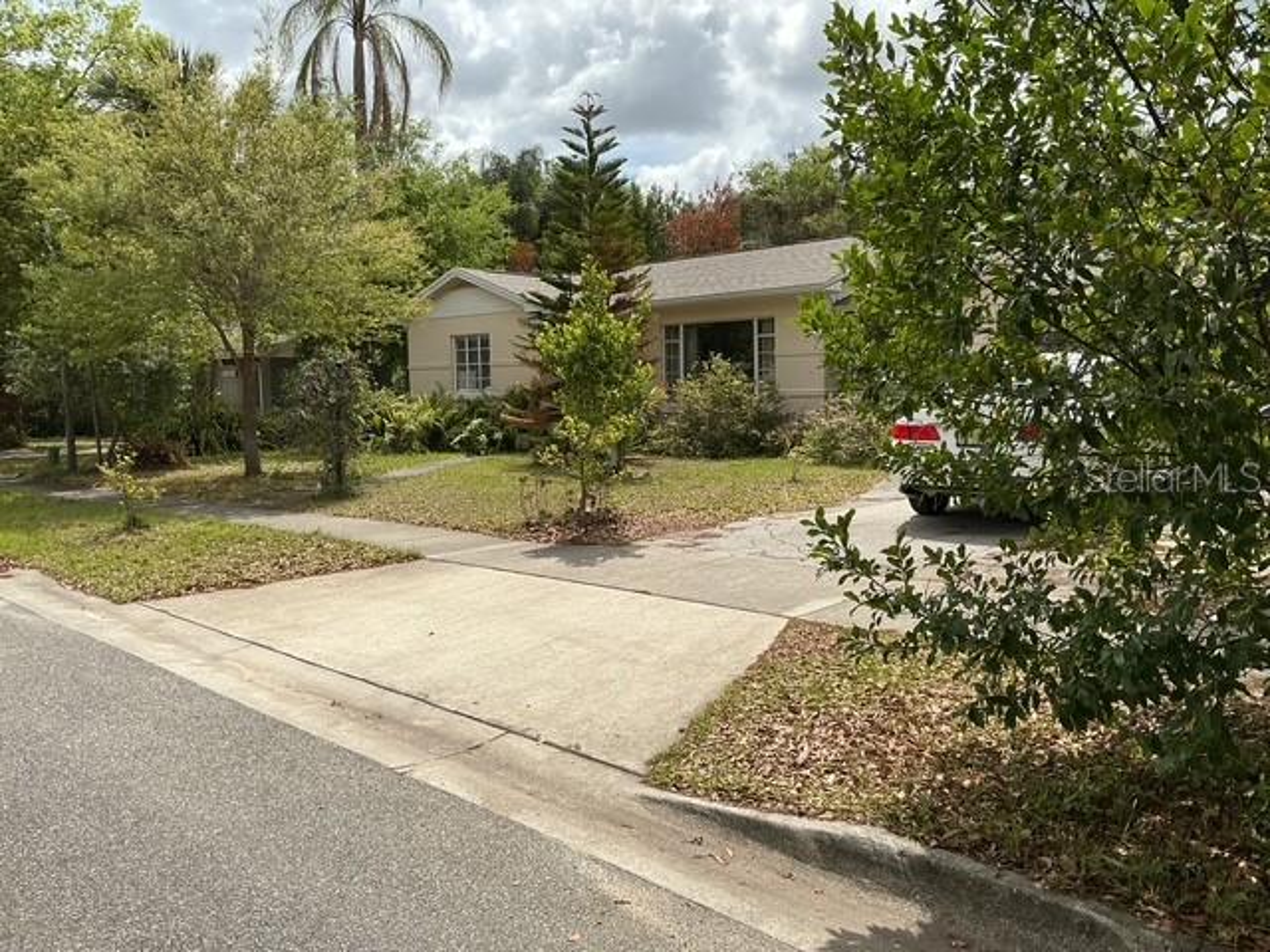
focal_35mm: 29
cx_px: 635
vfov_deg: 48.2
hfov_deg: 61.7
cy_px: 476
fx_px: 1064
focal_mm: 3
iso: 25
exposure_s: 1/1912
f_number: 1.8
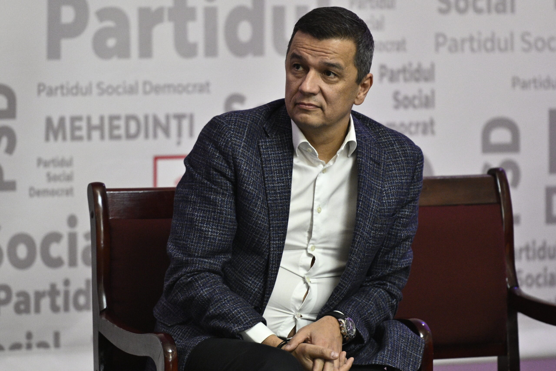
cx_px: 278
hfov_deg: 6.9
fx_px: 4633
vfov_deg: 4.6
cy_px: 186
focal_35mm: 300
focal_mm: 200
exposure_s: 1/200
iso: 3200
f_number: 2.8
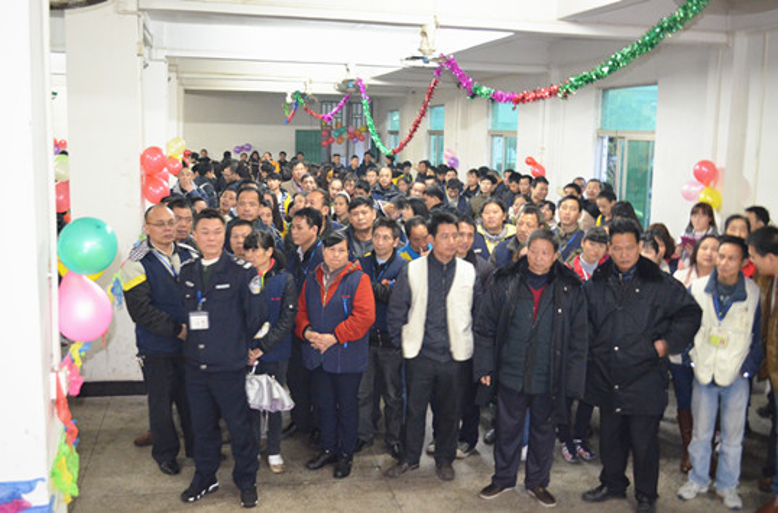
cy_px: 256
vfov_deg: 34.0
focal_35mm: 39
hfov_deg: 49.7
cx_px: 389
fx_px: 840
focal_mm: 26
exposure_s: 1/10
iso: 3200
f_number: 4.2
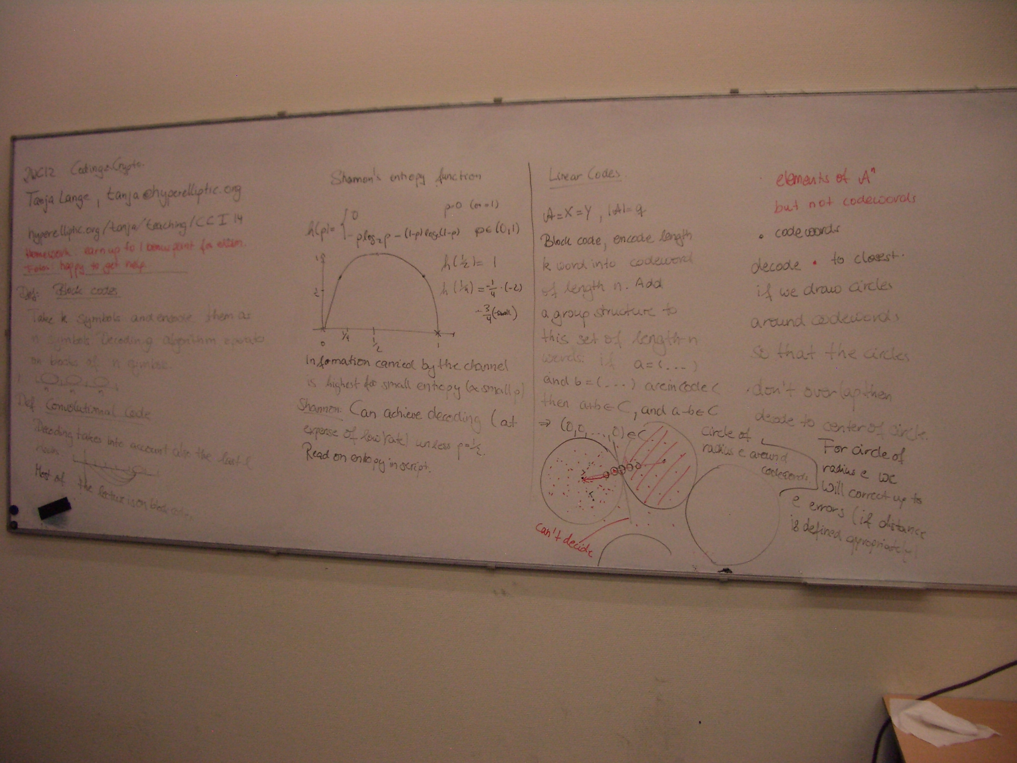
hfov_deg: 52.6
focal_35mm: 35
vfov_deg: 40.7
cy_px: 382
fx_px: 1028
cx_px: 508
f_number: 2.6
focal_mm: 5.8
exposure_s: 1/125
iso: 200
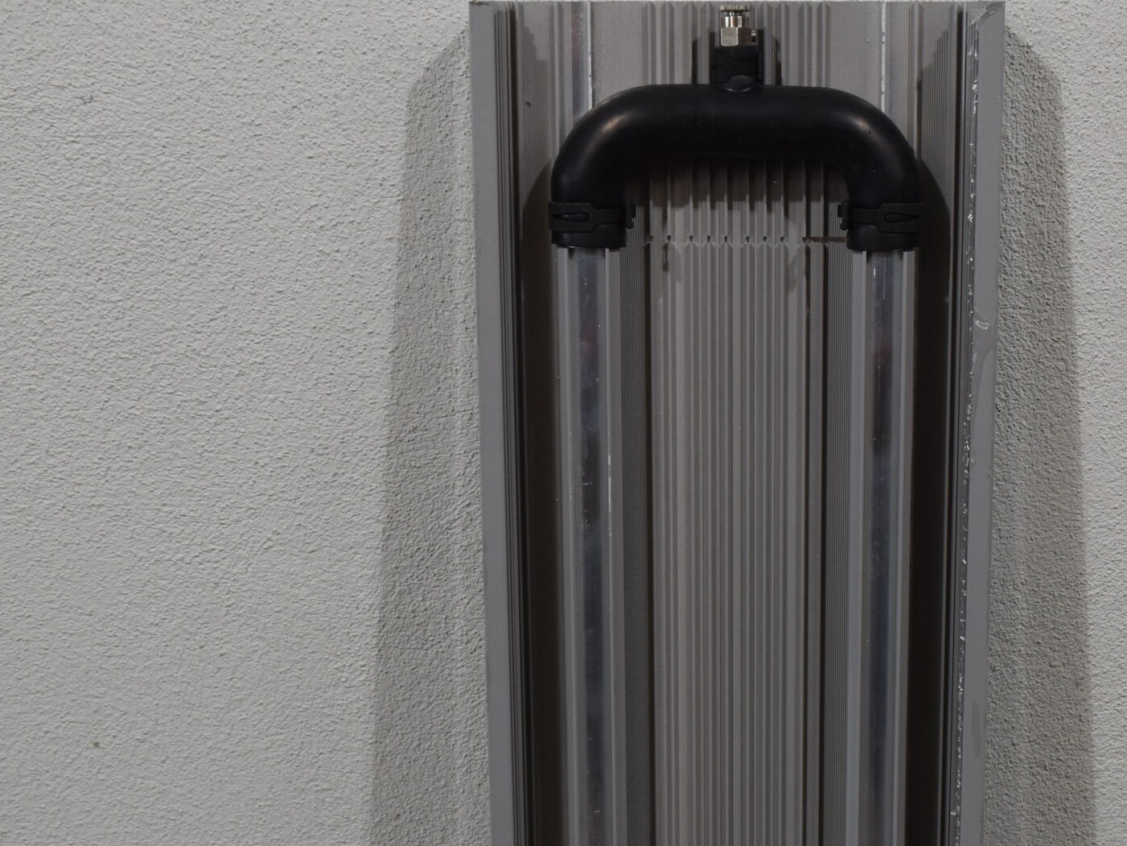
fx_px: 2145
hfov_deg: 29.2
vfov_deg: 22.3
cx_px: 760
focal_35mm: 66
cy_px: 513
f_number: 5.6
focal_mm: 25
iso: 360
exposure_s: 1/125
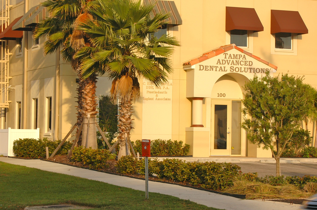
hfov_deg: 18.2
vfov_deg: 12.2
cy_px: 105
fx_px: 990
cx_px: 158
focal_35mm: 112
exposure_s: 1/200
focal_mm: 75
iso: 200
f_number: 8
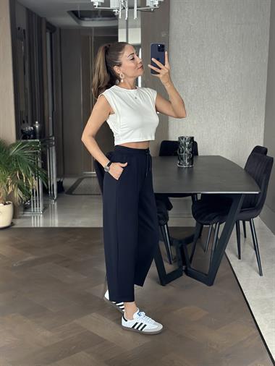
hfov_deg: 30.3
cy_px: 183
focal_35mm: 48
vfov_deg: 39.6
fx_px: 508
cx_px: 138
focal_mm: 6.86
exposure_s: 1/50
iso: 400
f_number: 1.78
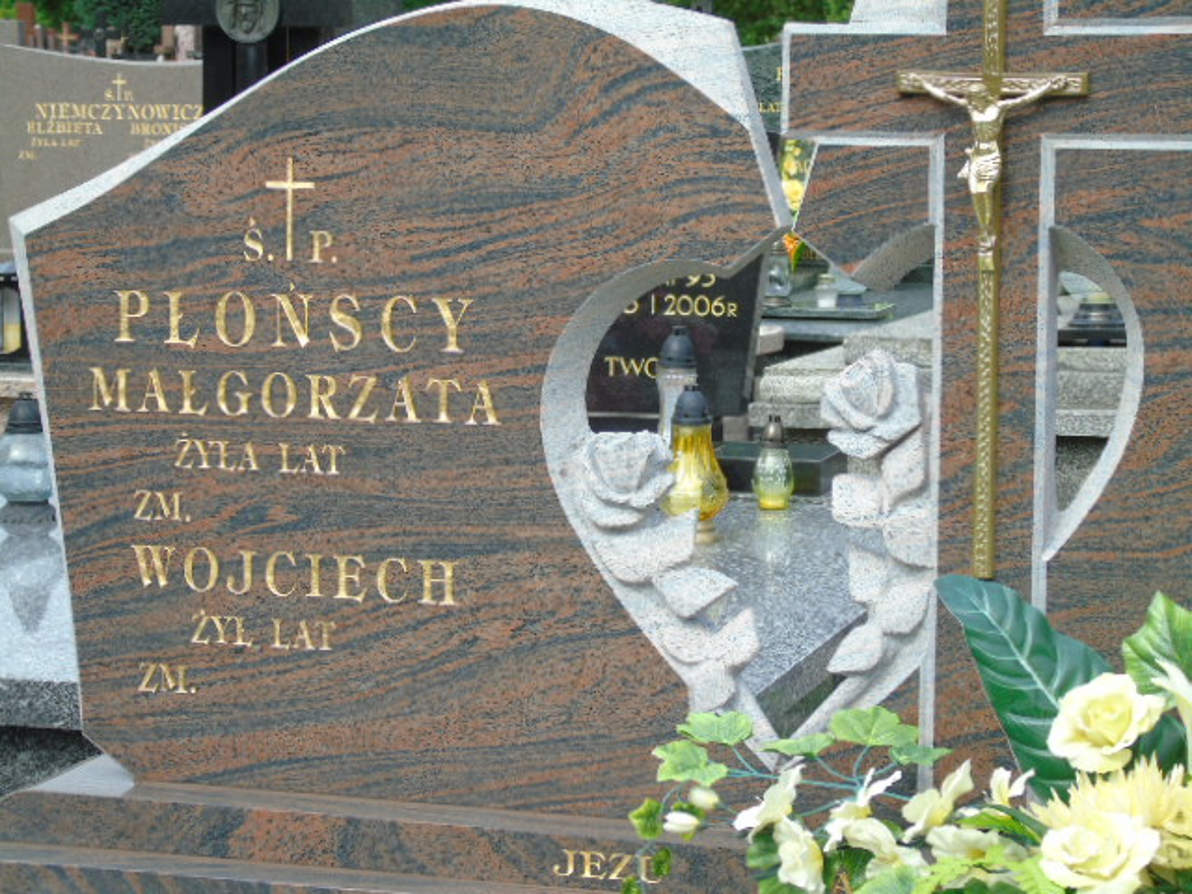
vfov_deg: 15.7
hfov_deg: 20.9
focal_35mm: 94
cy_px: 447
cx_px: 596
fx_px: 3237
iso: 80
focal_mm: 17
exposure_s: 1/200
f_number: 4.3
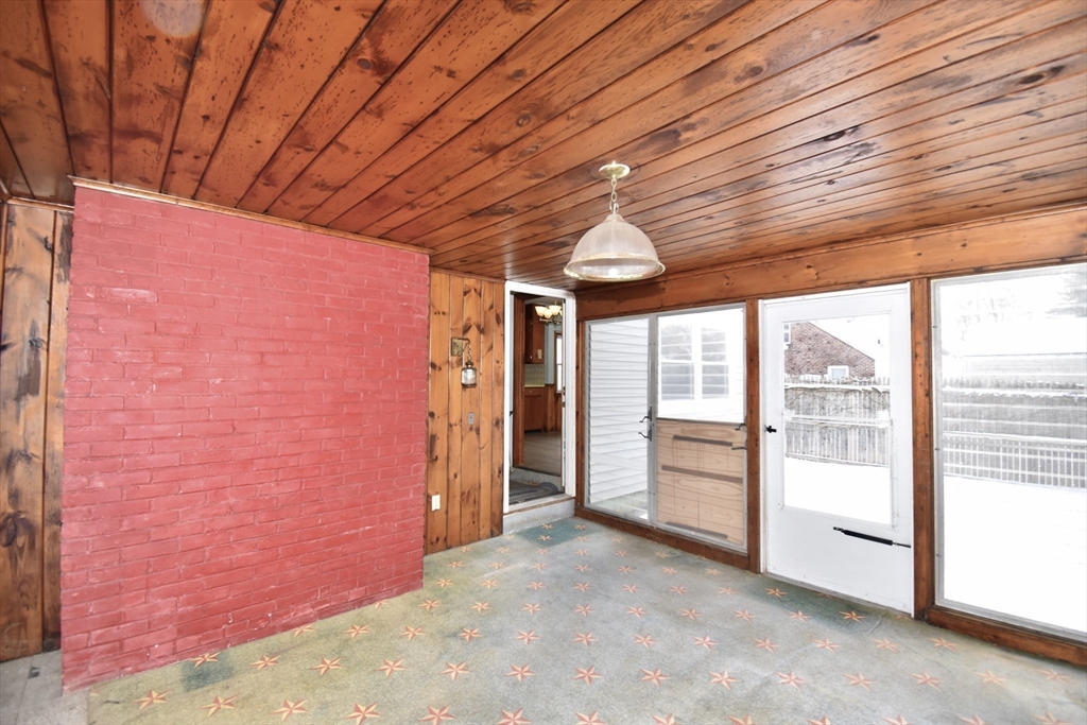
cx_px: 544
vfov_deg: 77.3
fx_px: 453
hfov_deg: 100.4
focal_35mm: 15
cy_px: 362
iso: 500
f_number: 5.6
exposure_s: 1/125
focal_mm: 10
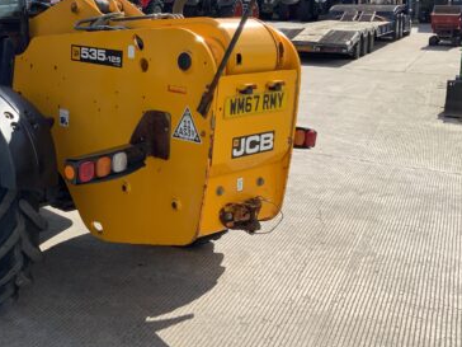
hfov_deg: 35.8
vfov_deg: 28.2
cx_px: 70
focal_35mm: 51
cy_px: 93
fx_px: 681
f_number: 1.8
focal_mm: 3
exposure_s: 1/2141
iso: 16
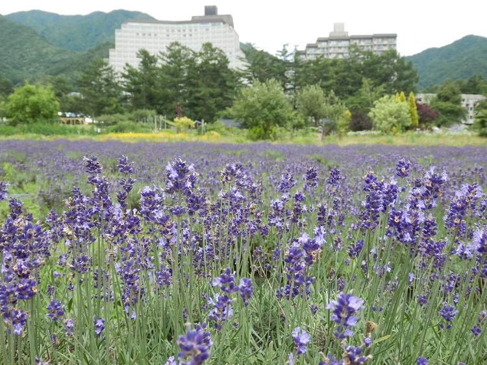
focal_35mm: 37
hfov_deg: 50.2
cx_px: 244
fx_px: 520
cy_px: 182
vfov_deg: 38.6
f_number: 3.6
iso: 80
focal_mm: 6.6
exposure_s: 1/320
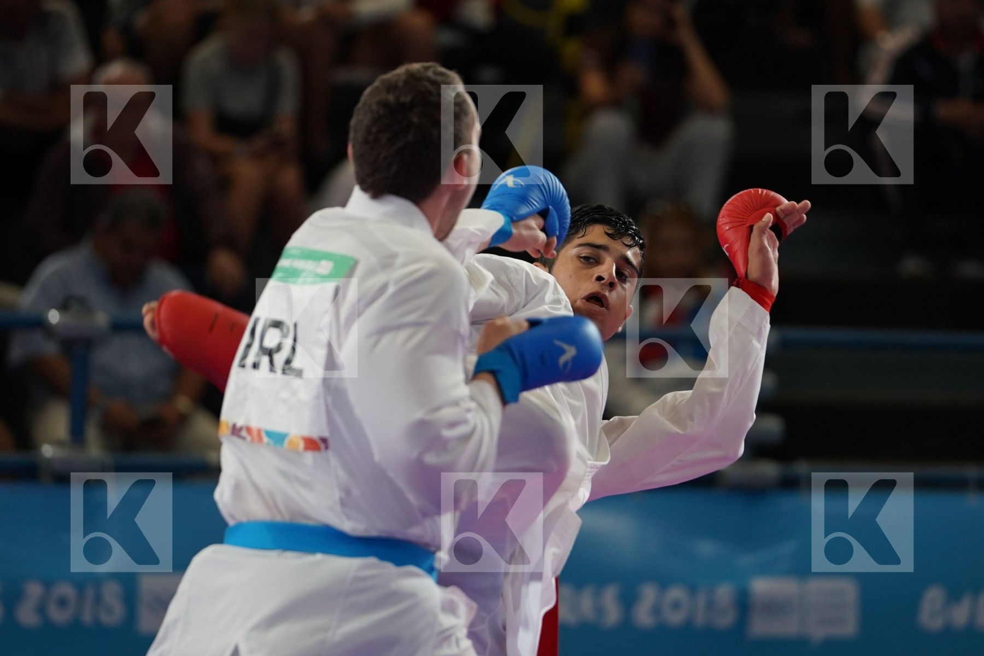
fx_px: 8199
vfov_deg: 4.6
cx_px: 492
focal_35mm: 300
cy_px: 328
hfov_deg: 6.9
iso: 1000
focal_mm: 200
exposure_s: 1/1000
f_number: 2.8
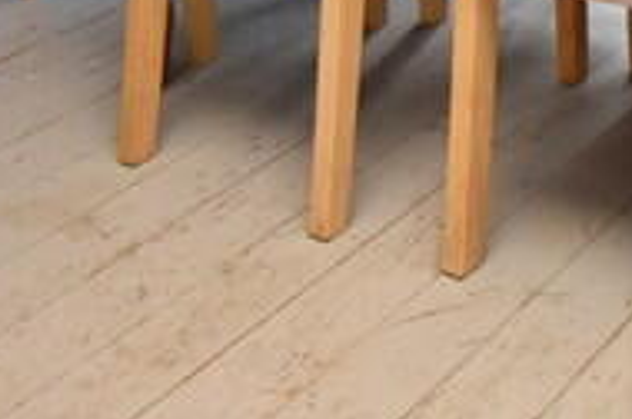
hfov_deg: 23.5
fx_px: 1420
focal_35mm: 81
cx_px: 702
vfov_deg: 13.8
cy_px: -457
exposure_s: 1/125
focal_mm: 10
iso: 1000
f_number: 4.5
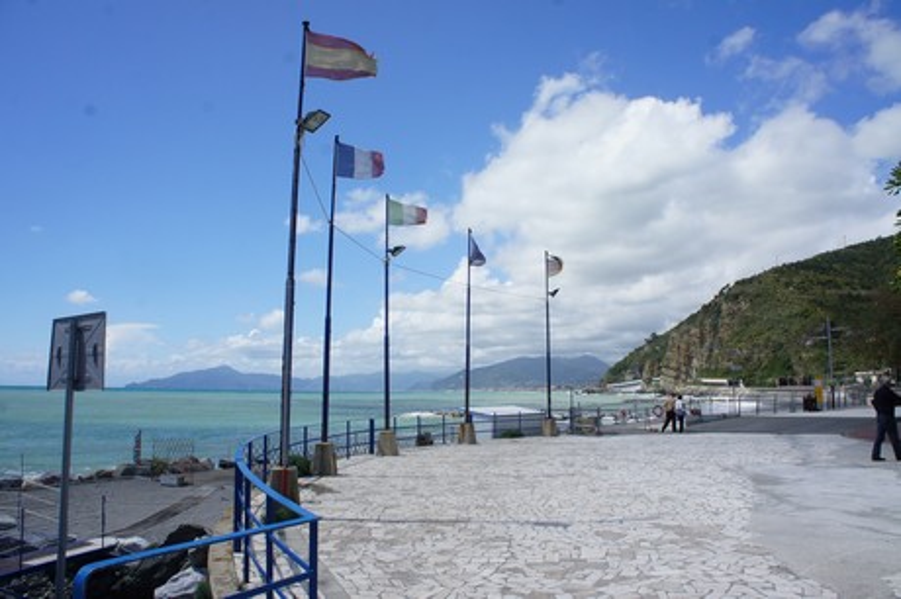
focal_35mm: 27
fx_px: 675
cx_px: 450
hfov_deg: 67.4
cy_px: 300
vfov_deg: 47.9
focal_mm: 18
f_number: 11
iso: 200
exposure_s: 1/320
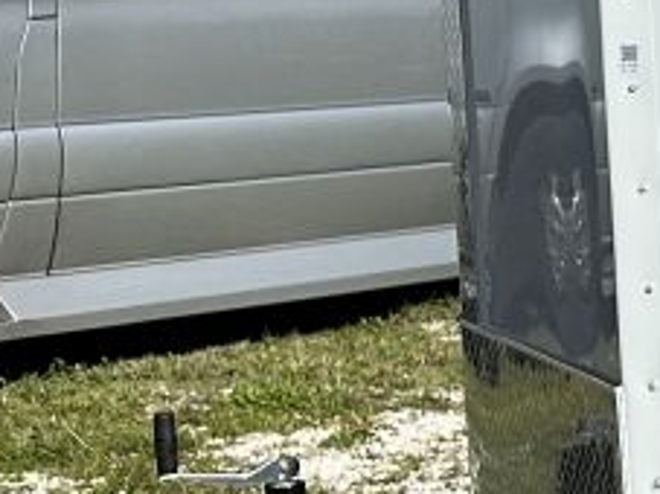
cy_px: 119
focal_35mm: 148
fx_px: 2820
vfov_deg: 10.0
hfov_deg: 10.2
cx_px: 1899
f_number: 1.78
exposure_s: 1/13699
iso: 80
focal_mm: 6.86
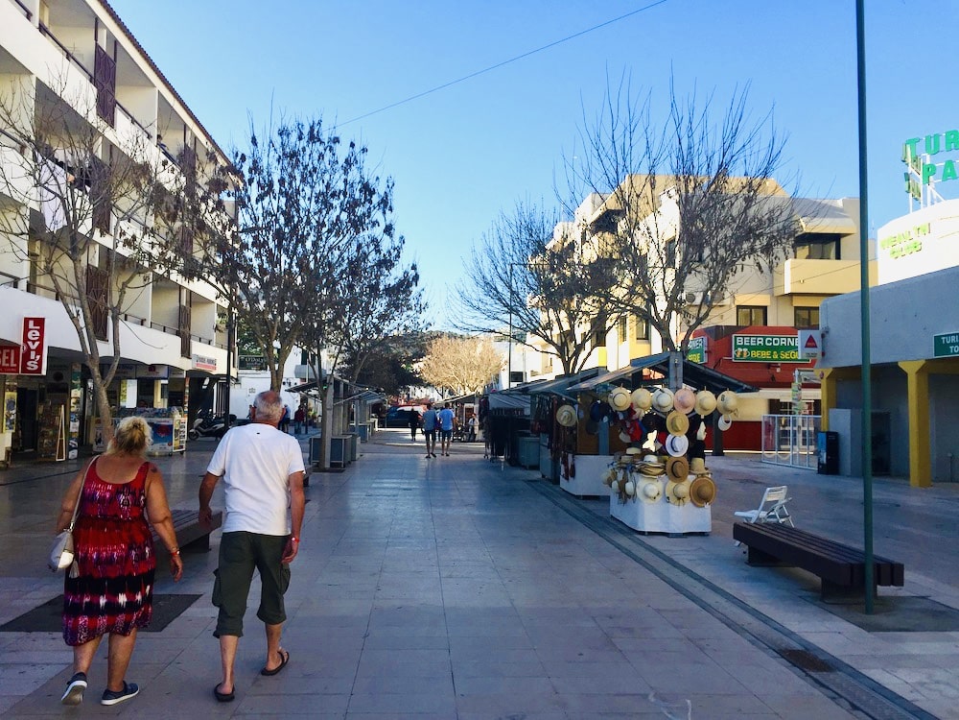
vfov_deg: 48.2
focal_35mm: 29
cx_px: 480
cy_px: 360
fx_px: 803
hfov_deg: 61.7
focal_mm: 4.15
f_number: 2.2
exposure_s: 1/1099
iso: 32
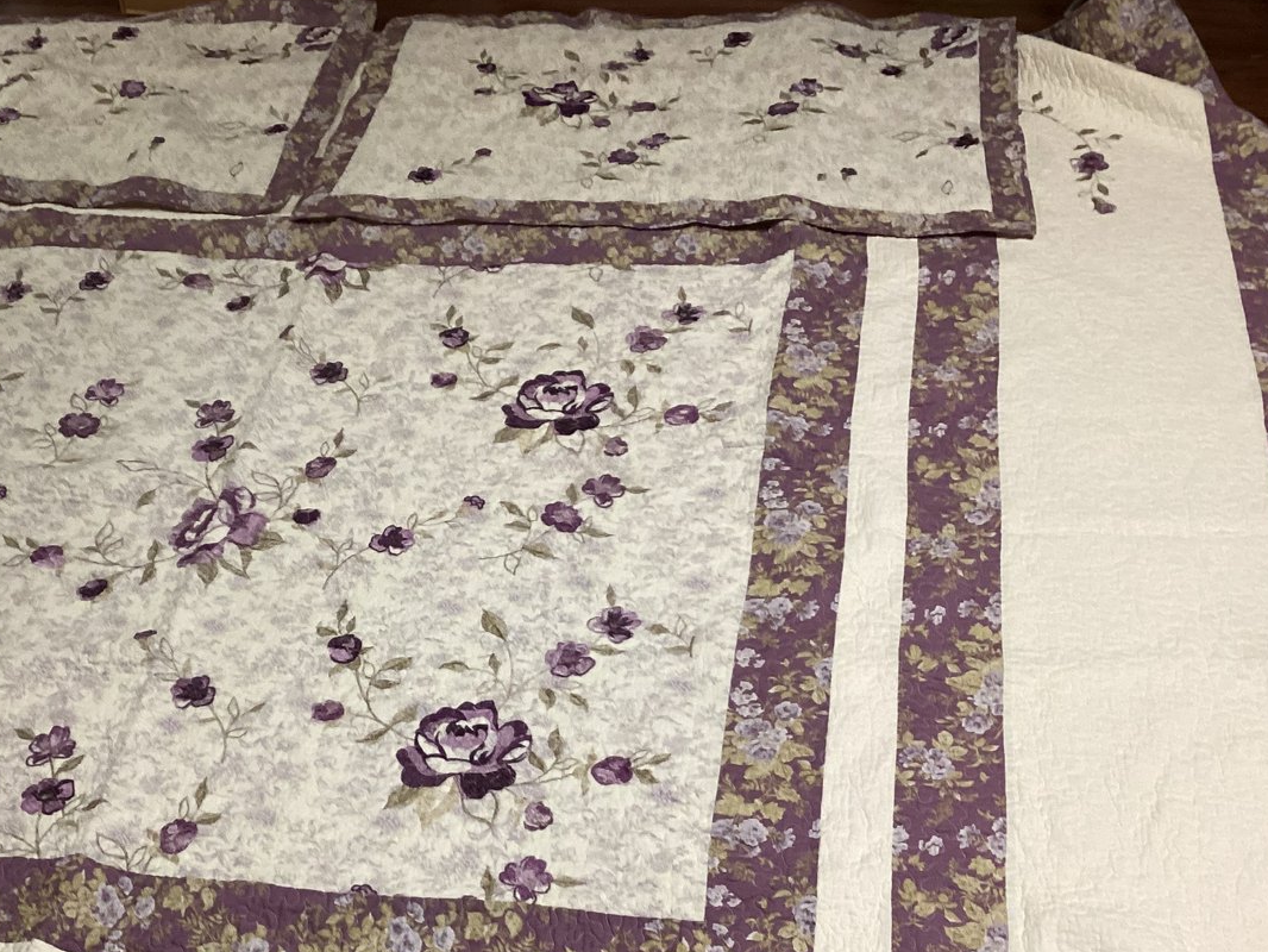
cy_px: 610
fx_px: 1612
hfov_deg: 42.4
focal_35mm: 44
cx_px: 430
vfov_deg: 32.7
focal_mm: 3.3
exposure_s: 1/60
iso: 250
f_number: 2.4
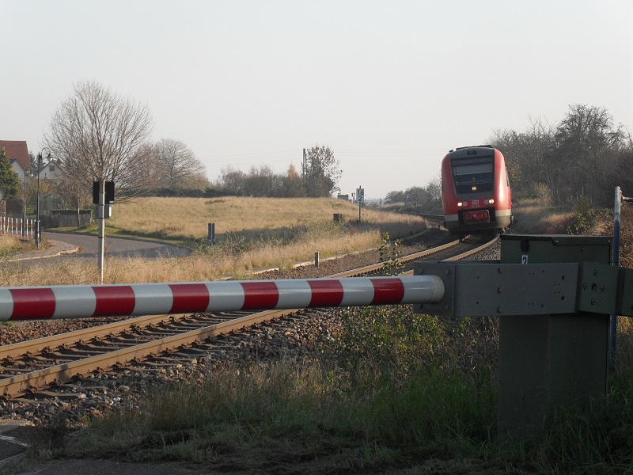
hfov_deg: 18.7
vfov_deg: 14.1
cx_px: 316
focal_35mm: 105
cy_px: 238
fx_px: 1920
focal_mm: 18.6
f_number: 5.2
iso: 100
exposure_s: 1/250
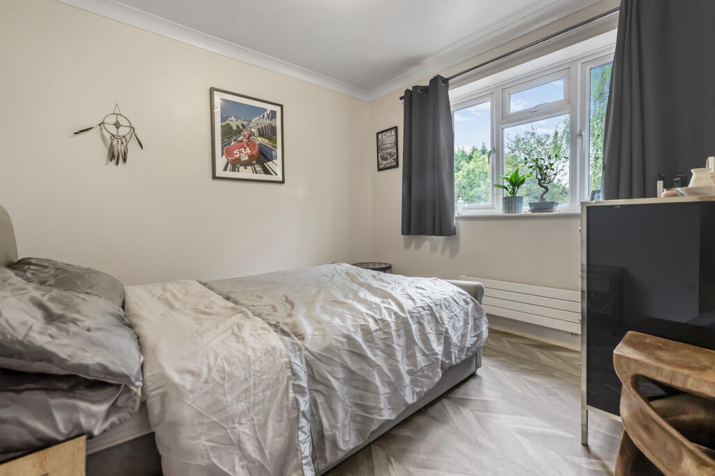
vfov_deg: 77.2
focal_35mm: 15
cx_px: 358
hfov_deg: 100.4
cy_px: 238
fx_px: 298
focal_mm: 15
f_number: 6.3
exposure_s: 1/60
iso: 400
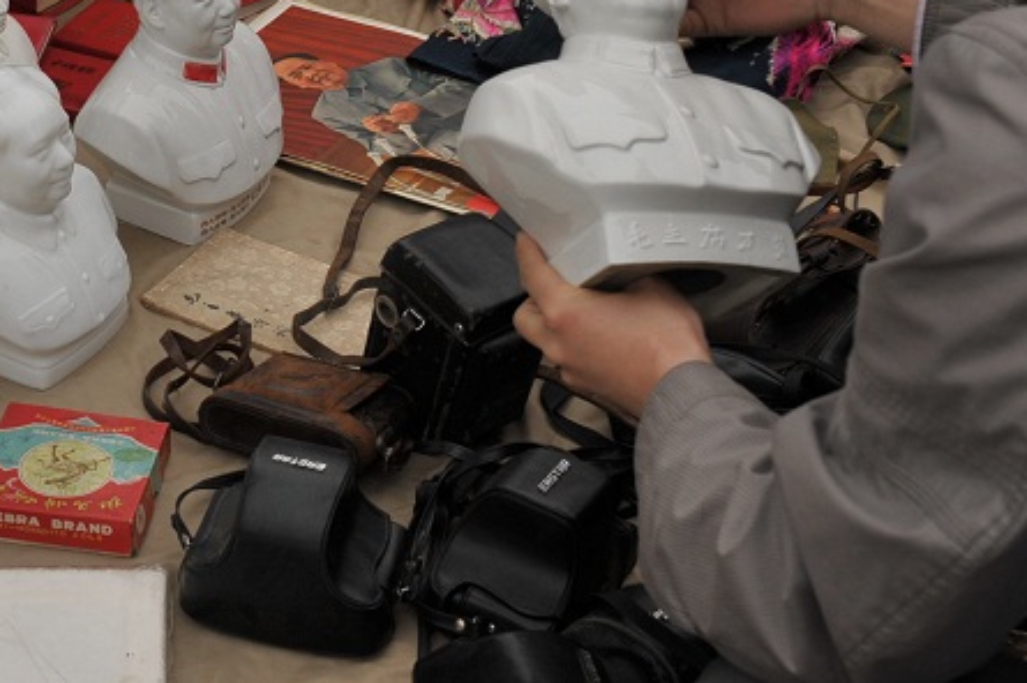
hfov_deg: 20.2
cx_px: 225
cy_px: 70
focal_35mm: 100
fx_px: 2851
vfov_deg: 13.5
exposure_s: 1/320
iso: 400
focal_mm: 55
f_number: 11
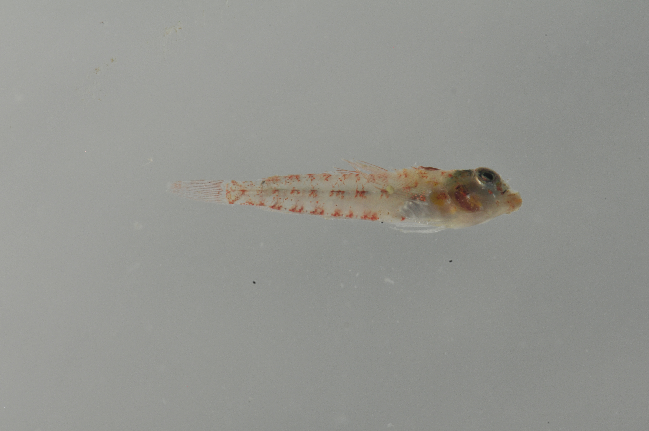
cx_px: 324
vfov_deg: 8.7
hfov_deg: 13.1
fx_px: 2836
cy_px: 216
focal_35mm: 158
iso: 200
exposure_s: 1/60
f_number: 36
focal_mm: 105
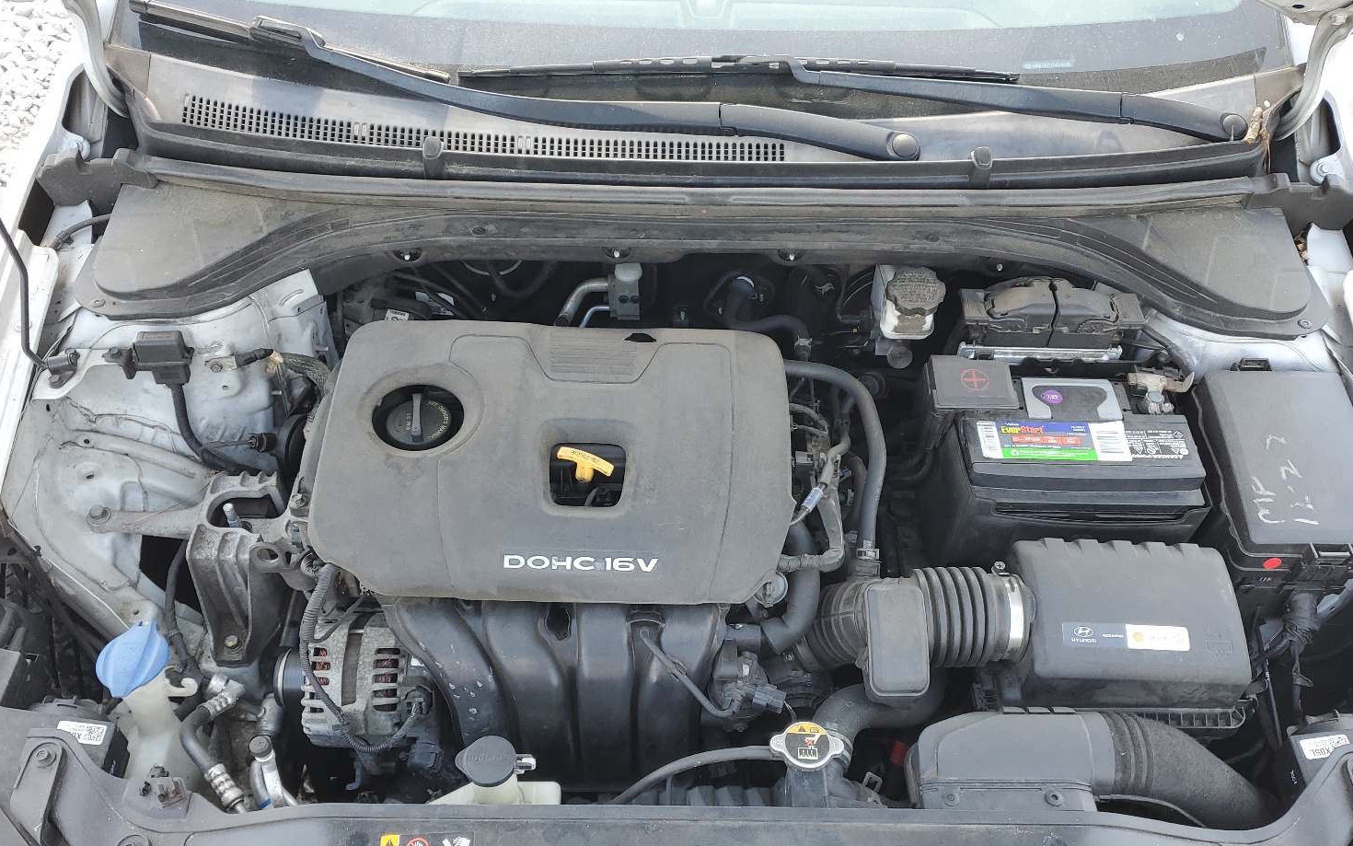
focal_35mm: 30
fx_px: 1106
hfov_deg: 62.9
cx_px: 665
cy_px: 521
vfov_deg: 41.6
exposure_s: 1/152
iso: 50
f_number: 1.5
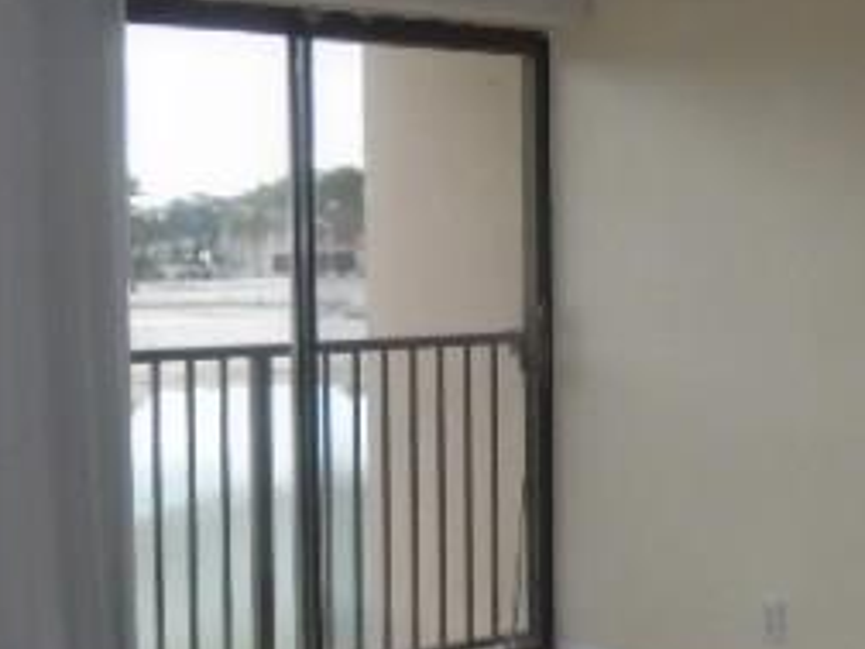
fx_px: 1649
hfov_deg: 29.3
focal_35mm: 66
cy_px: 361
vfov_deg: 22.2
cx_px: 515
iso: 400
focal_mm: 4.6
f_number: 3.2
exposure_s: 1/30
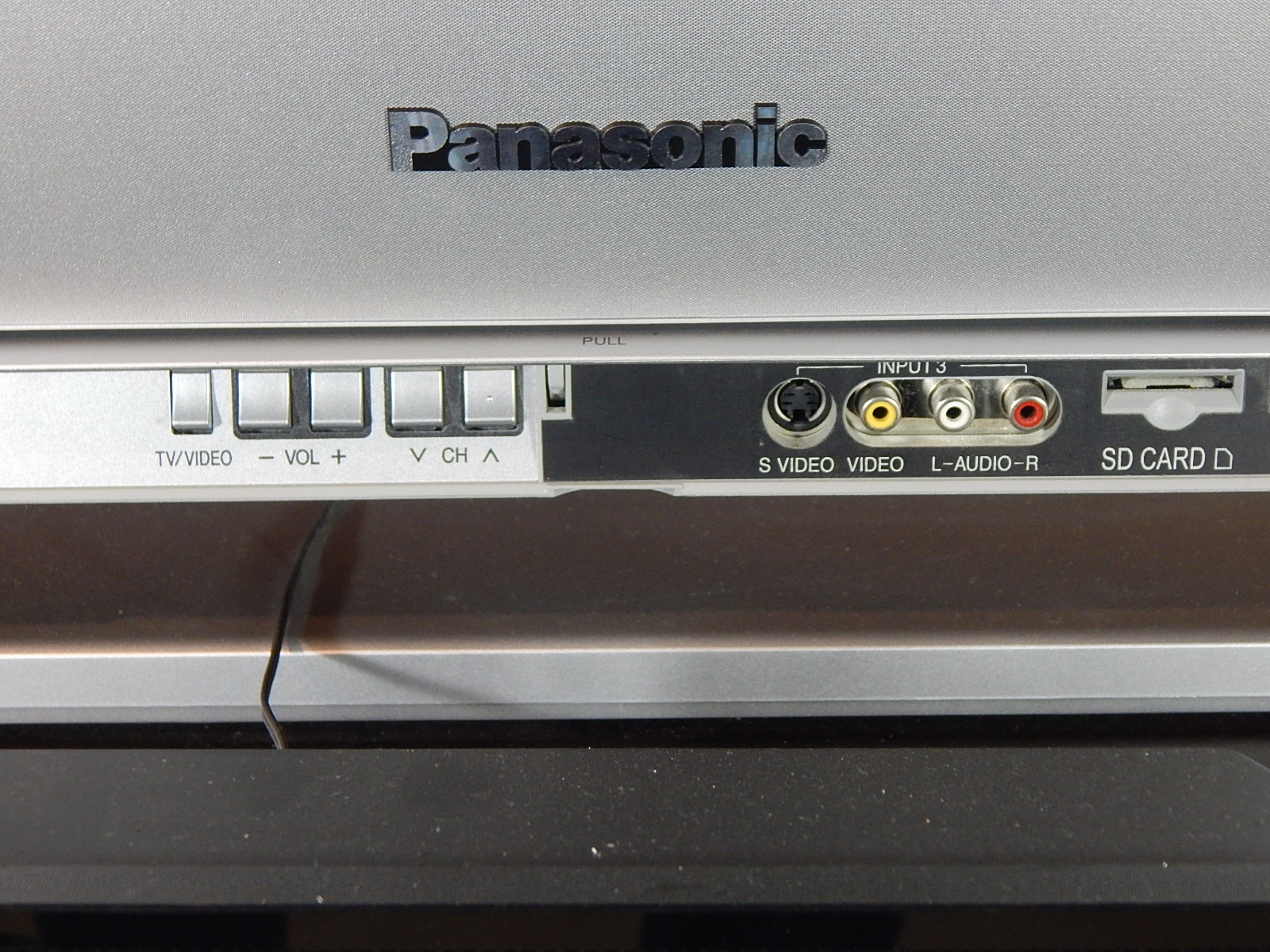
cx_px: 635
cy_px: 476
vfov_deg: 24.0
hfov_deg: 31.7
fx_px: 2238
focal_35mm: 61
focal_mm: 10.9
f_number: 4
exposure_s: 1/13
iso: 400
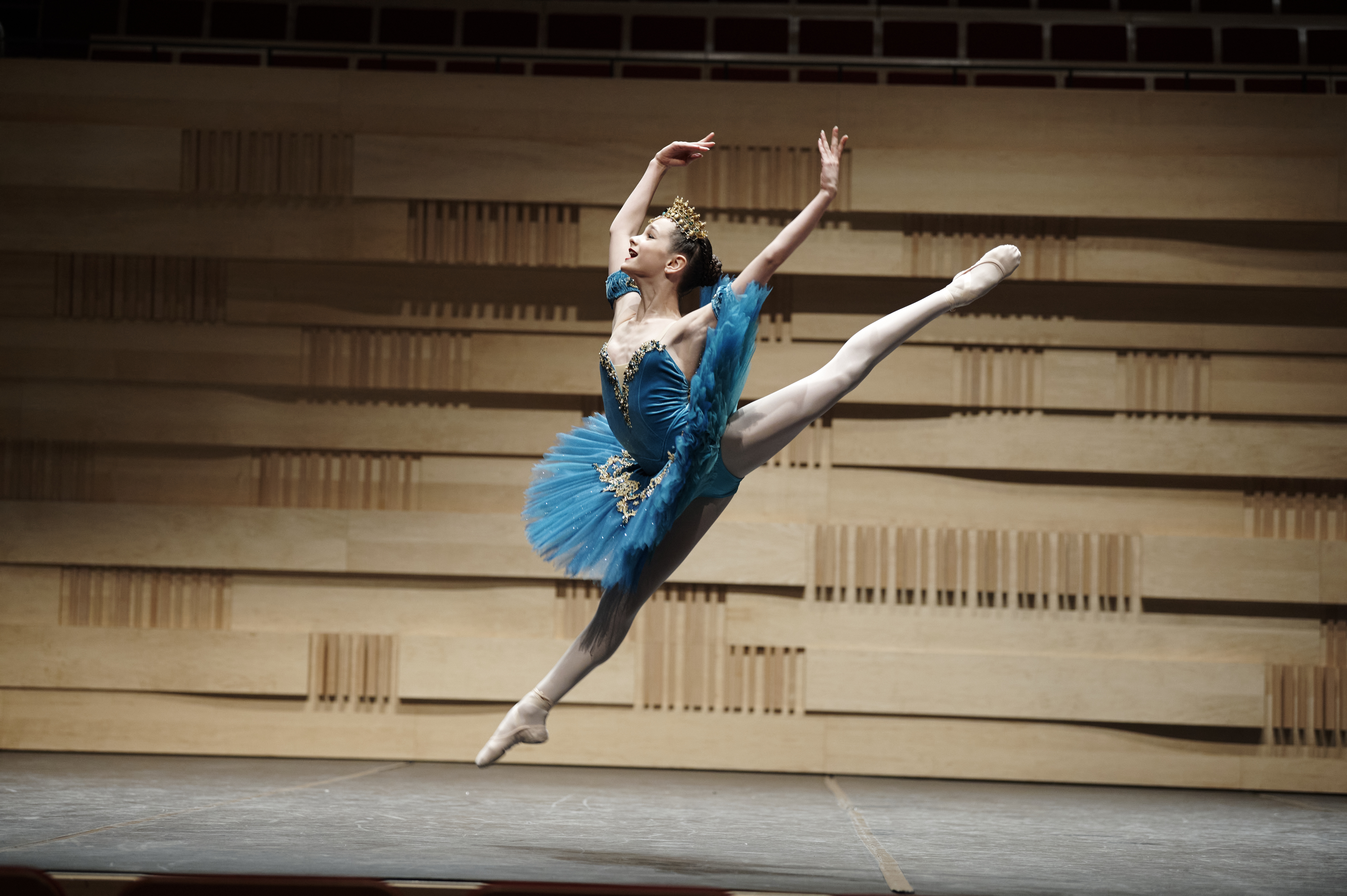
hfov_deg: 21.5
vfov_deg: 14.4
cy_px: 448
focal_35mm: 95
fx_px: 3552
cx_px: 674
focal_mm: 95
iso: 4000
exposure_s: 1/400
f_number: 2.8
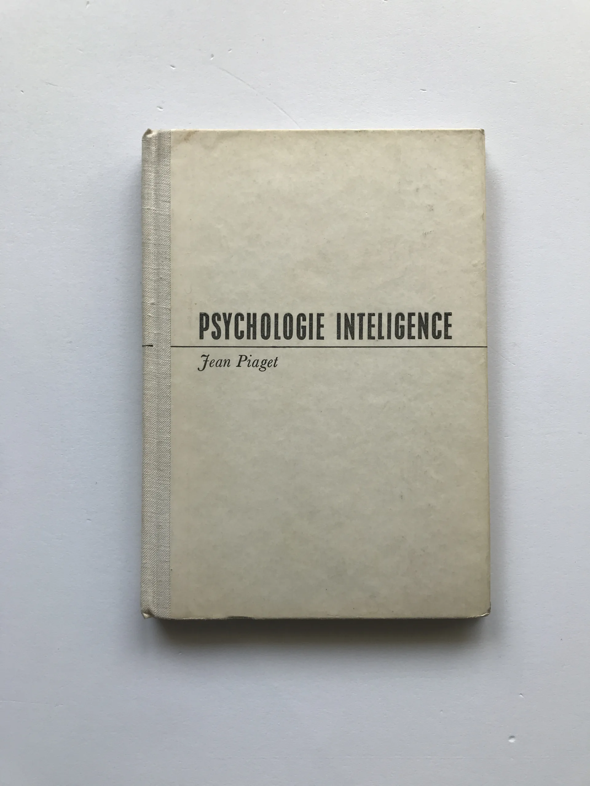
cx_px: 295
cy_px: 393
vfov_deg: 63.4
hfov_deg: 49.7
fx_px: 636
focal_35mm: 28
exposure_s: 1/129
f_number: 1.8
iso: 20
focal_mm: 3.99
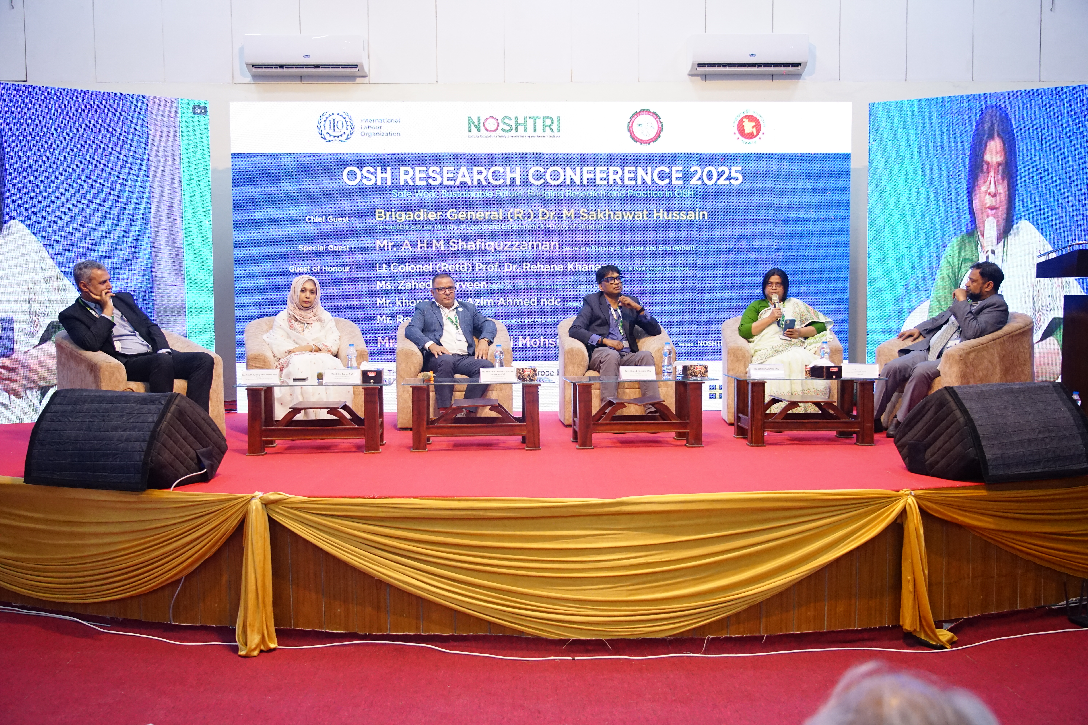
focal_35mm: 30
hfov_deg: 61.9
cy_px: 362
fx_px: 907
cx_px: 544
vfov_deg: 43.6
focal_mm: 30
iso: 4000
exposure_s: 1/100
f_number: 4
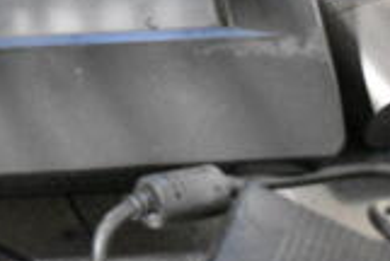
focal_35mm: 131
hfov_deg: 14.0
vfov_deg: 10.1
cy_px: -176
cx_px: -296
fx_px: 1421
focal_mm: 23
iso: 6400
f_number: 4.5
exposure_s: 1/80
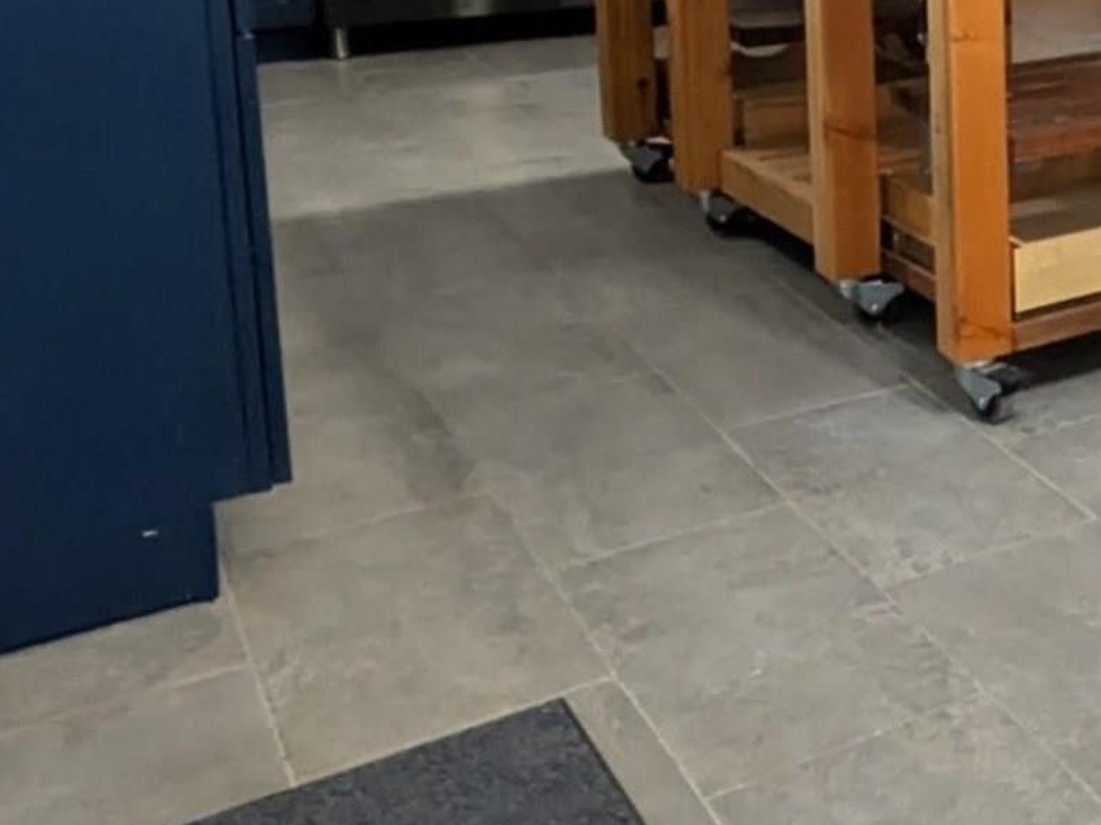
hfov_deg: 27.5
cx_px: 1525
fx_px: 1749
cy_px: -15
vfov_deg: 25.2
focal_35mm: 55
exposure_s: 1/40
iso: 118
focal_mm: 1.85
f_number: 2.2
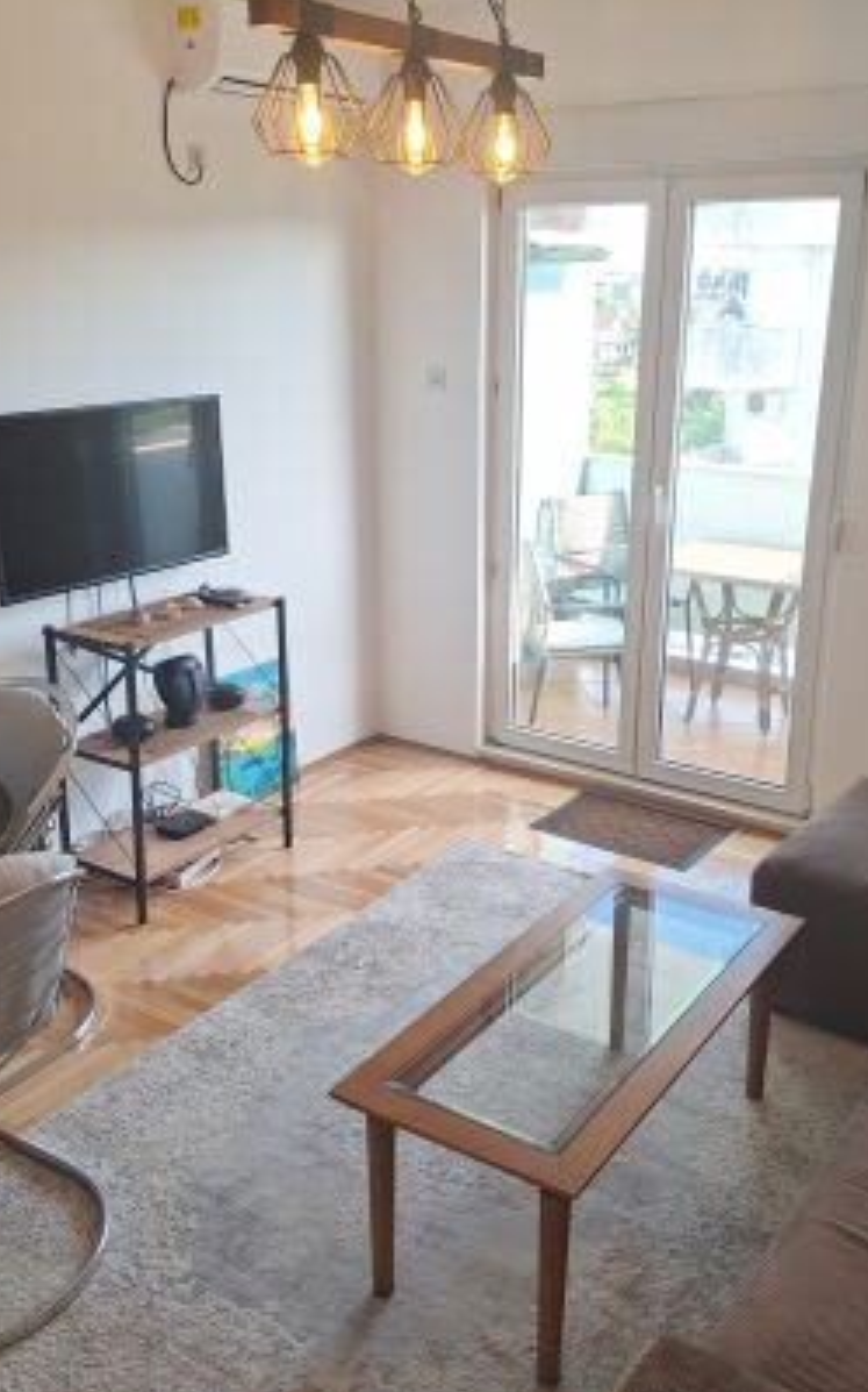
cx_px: 439
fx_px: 1250
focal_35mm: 33
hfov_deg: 38.3
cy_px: 699
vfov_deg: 58.2
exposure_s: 1/156
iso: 25
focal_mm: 5.54
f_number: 1.8
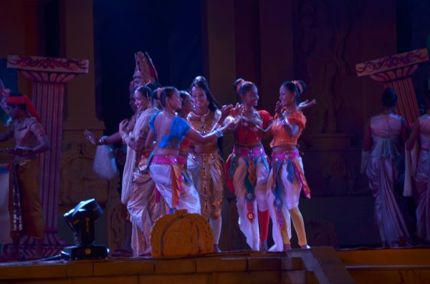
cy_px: 142
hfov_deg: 8.1
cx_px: 215
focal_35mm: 255
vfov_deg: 5.4
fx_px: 3039
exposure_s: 1/100
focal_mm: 170
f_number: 5.6
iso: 320
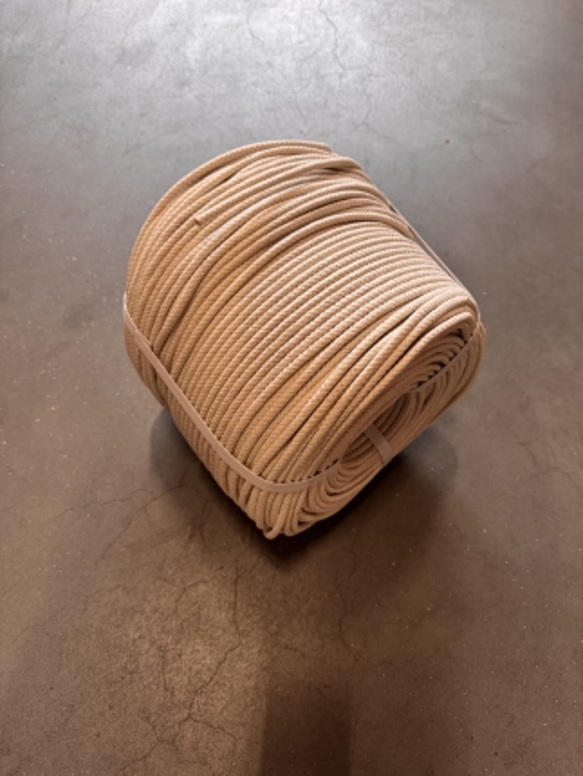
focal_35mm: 24
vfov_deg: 71.6
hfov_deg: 56.9
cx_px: 292
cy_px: 388
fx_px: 538
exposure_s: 1/50
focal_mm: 6.76
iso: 250
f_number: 1.78
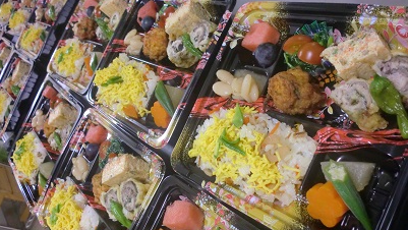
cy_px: 119
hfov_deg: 51.6
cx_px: 201
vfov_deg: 30.5
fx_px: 422
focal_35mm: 39
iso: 400
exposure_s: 1/50
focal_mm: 6.3
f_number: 3.1
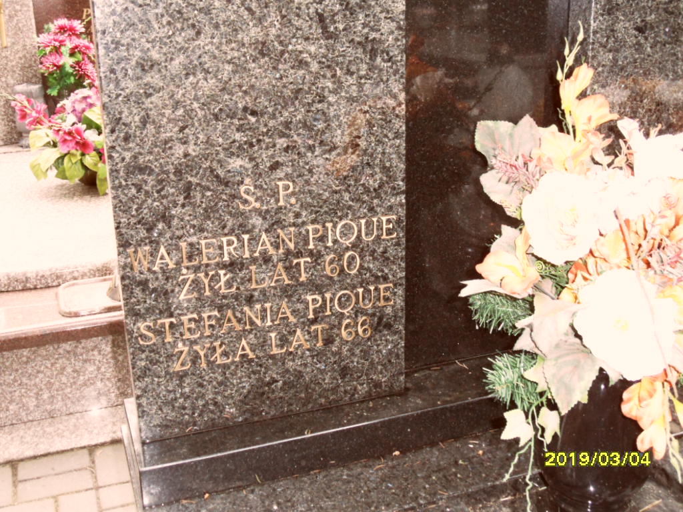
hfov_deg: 46.8
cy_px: 256
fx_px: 789
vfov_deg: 36.0
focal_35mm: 40
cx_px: 342
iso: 320
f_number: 3.6
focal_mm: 6.5
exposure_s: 1/45
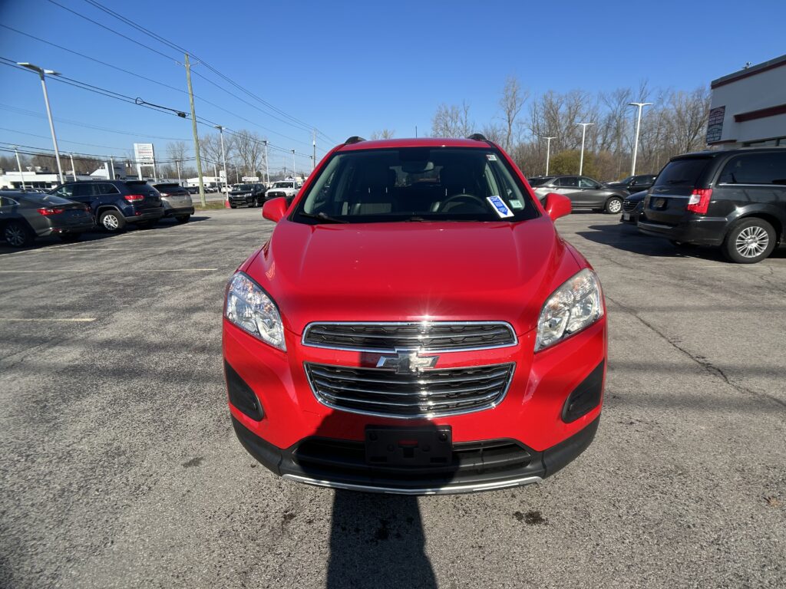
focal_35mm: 26
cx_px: 393
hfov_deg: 67.3
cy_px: 294
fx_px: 590
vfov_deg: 53.1
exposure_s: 1/3257
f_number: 1.5
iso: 50
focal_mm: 5.7
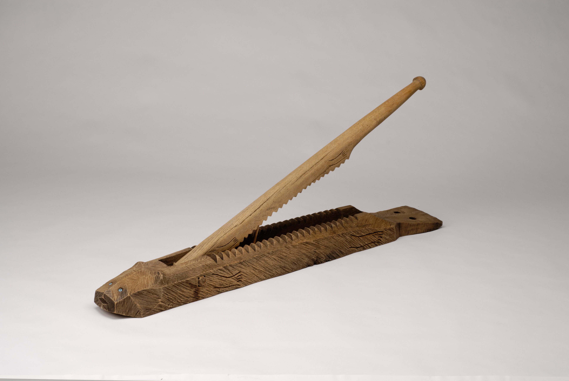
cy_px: 190
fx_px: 1424
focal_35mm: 90
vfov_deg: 15.2
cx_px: 284
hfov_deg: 22.6
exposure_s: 1/125
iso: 100
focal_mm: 60
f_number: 16
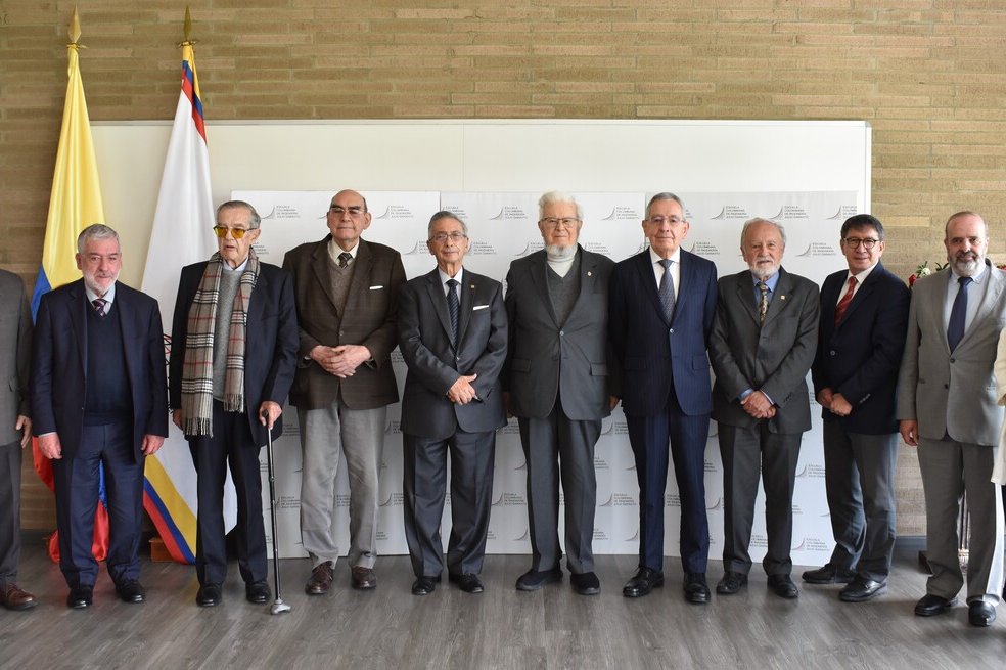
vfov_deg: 41.7
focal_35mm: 32
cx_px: 503
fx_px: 880
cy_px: 335
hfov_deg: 59.5
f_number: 5.6
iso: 800
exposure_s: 1/125
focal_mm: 21
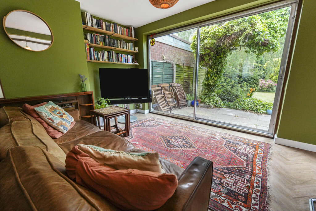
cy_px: 106
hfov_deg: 100.4
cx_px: 158
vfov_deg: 77.3
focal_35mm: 15
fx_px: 132
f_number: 4
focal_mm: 10
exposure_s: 1/160
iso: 500
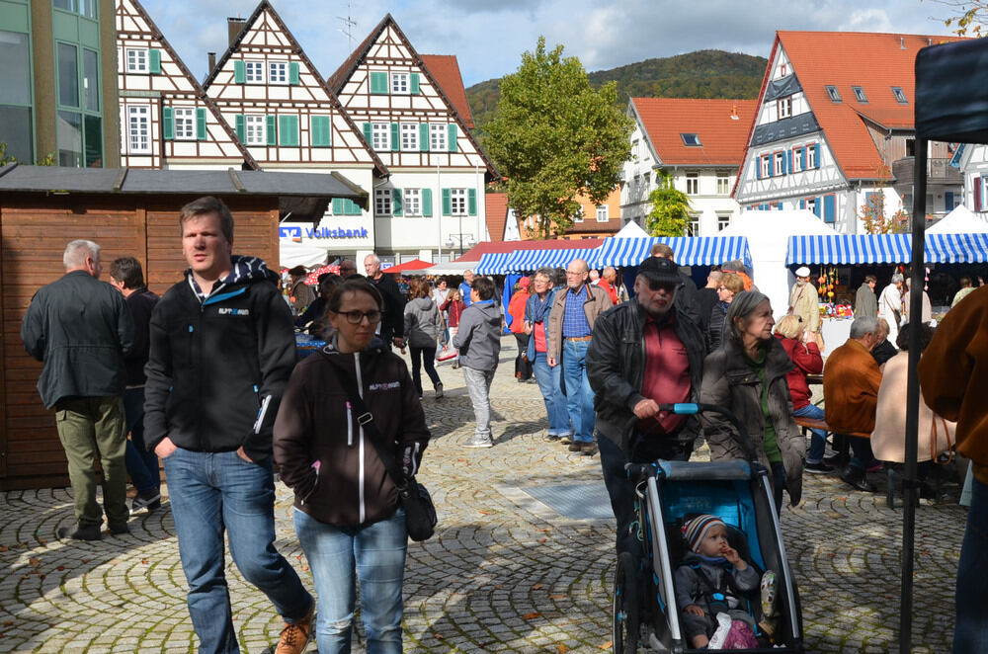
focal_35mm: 33
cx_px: 494
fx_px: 904
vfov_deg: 39.8
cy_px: 327
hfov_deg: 57.3
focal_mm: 22
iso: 100
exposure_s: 1/350
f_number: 9.5
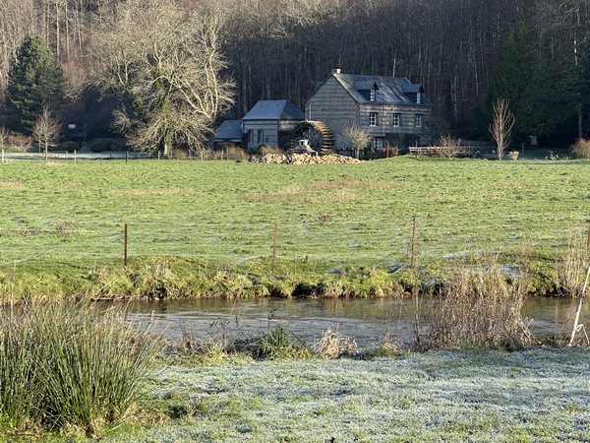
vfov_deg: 19.1
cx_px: 295
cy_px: 222
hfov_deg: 25.3
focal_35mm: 77
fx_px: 1312
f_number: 2.8
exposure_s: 1/291
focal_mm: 9
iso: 32
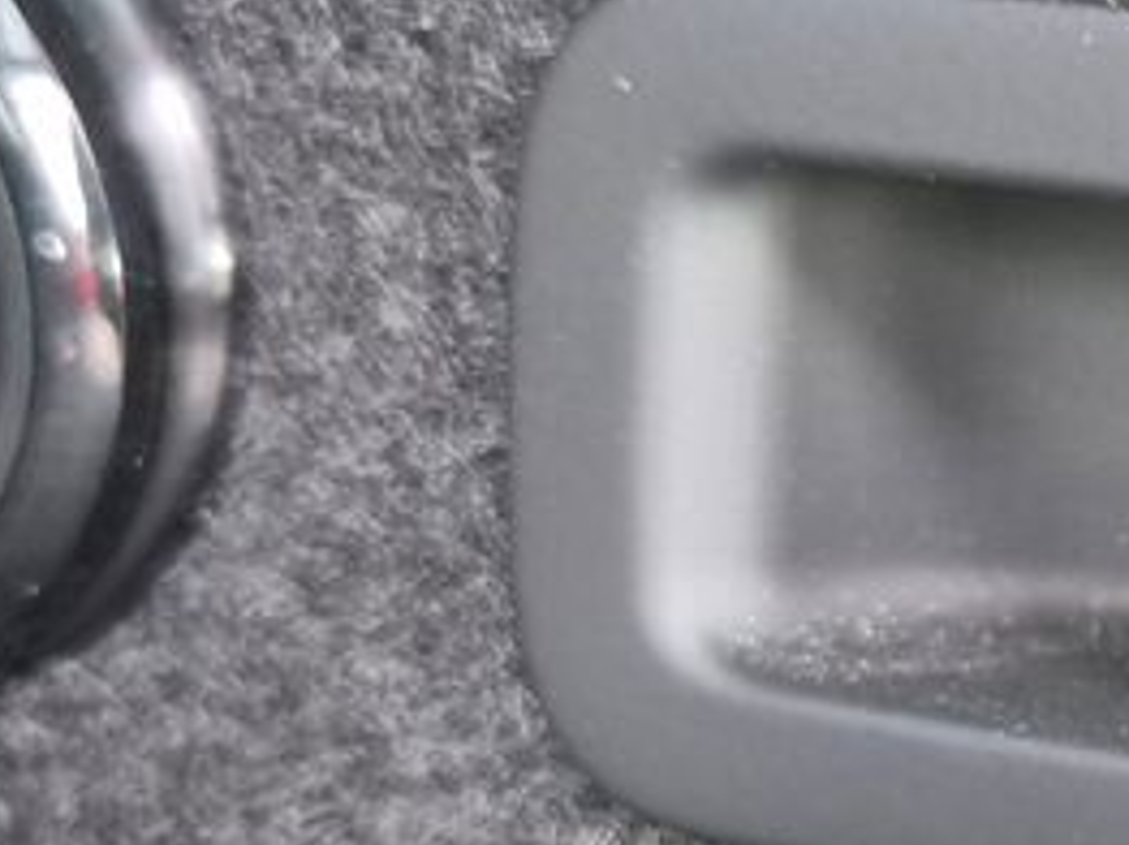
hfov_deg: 20.3
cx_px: 1383
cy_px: 548
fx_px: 2933
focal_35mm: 90
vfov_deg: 16.4
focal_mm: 5.4
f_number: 1.8
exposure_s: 1/50
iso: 1250
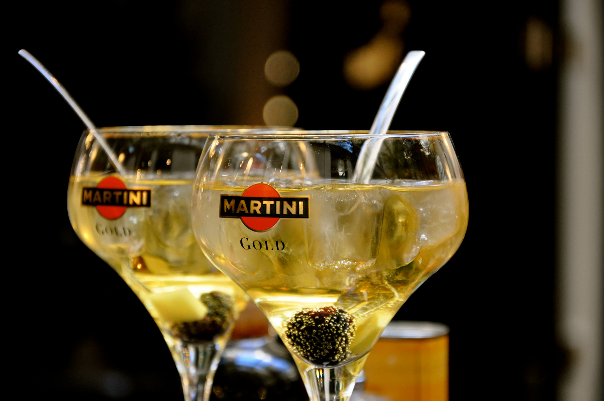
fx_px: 2463
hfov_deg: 14.0
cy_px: 200
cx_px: 302
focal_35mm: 147
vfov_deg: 9.3
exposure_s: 1/30
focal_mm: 98
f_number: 5.6
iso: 1100
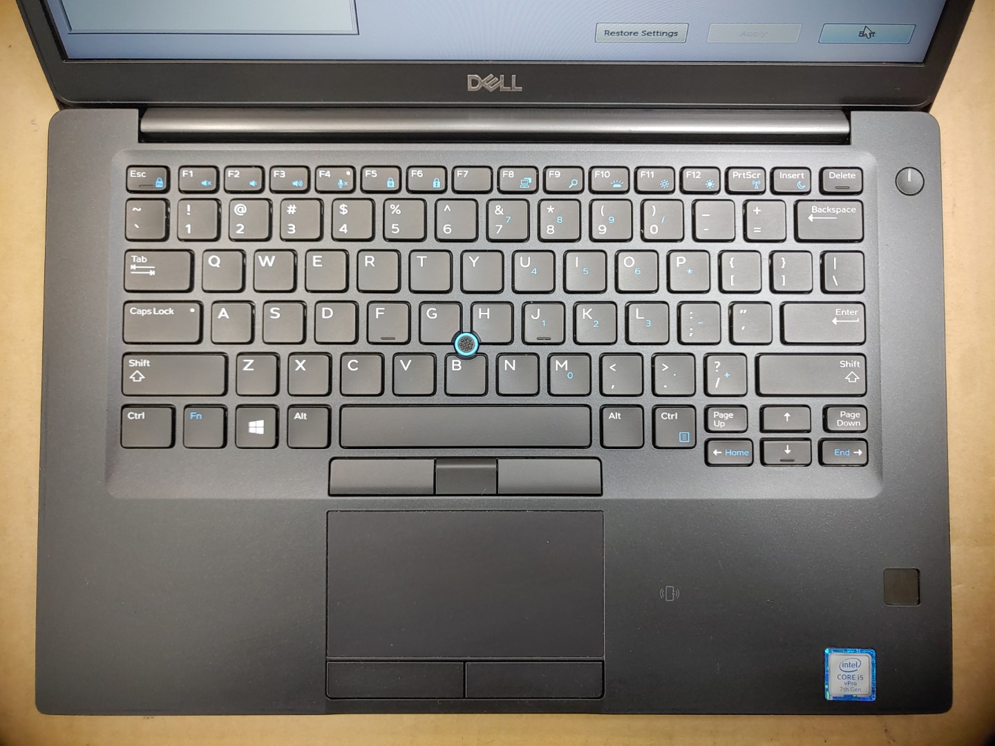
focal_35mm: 26
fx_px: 747
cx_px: 498
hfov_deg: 67.3
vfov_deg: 53.1
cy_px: 373
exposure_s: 1/60
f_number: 1.8
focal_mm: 4.36
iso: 50
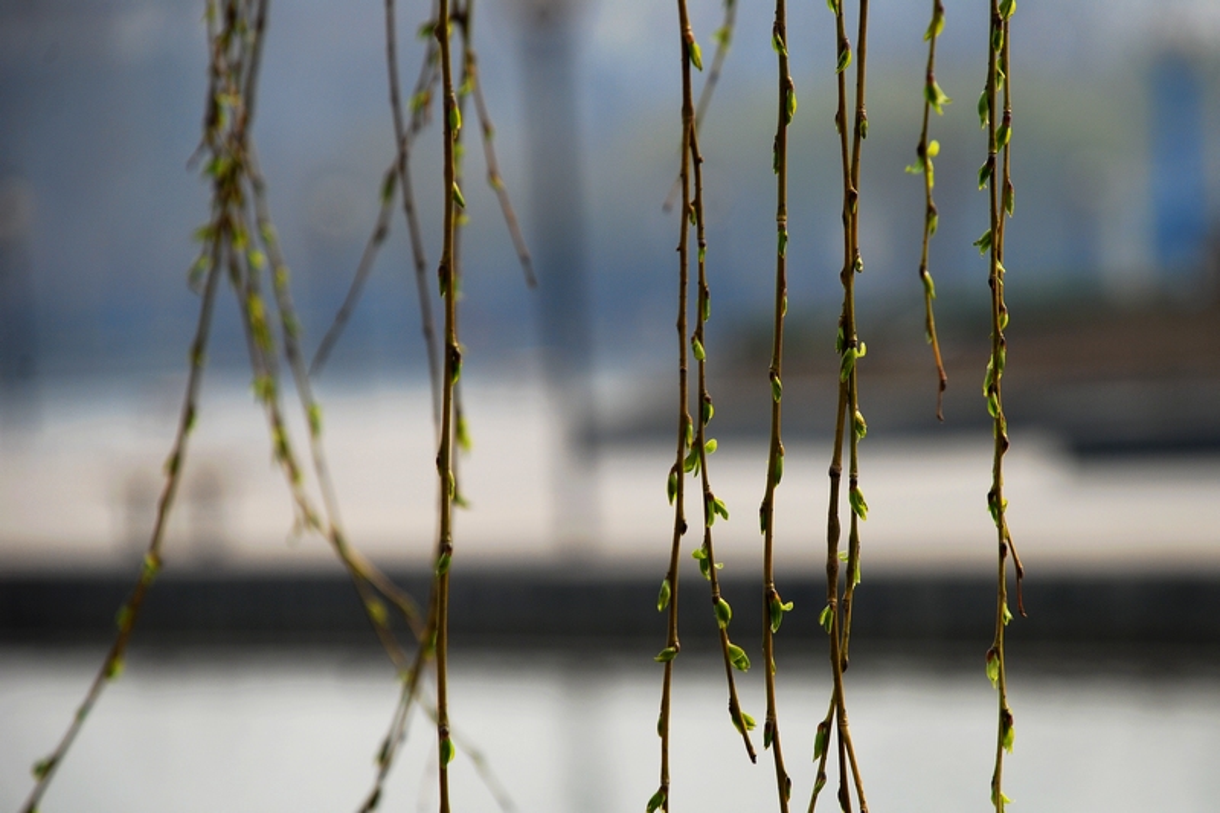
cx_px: 610
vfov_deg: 6.8
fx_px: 6861
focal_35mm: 202
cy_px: 406
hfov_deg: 10.2
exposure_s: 1/200
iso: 100
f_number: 5.6
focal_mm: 135
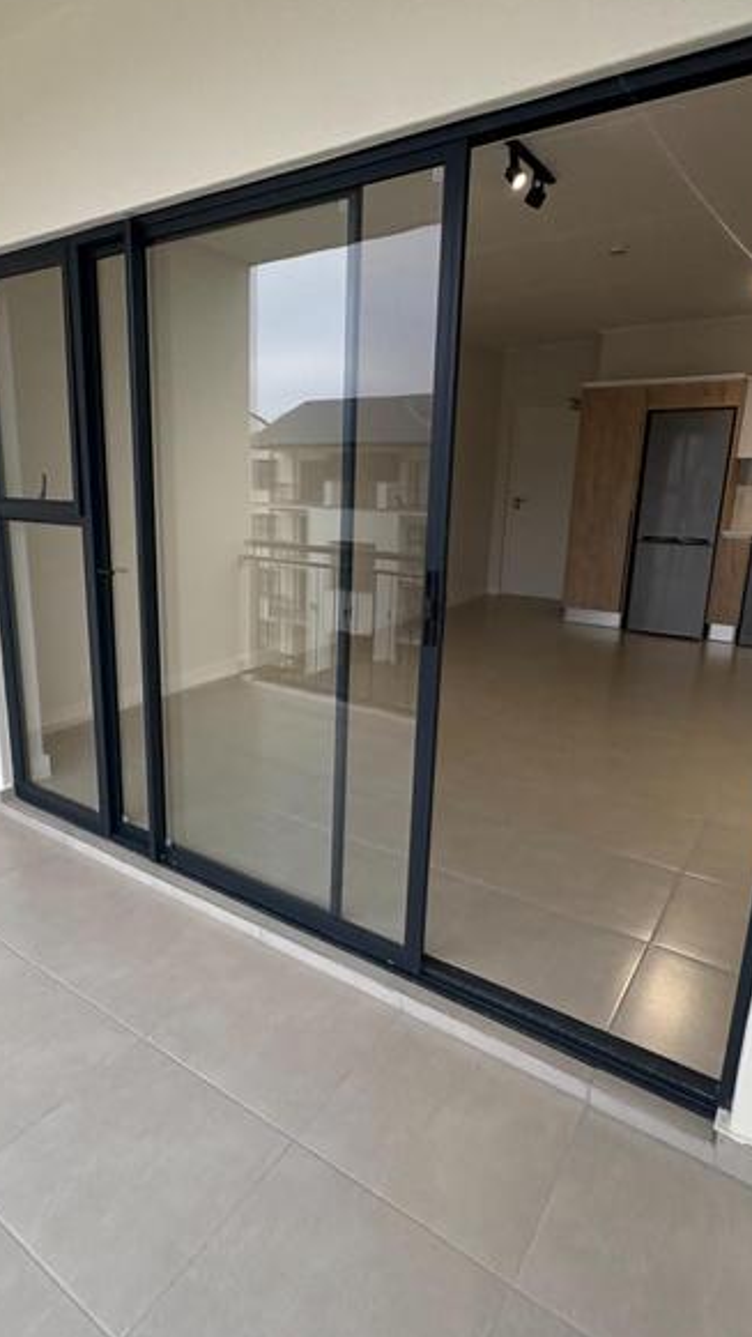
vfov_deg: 83.8
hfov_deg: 53.2
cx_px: 299
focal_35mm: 21
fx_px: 744
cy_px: 656
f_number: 2.2
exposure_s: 1/99
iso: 160
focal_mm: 2.22
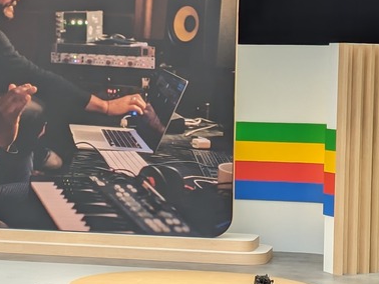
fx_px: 1107
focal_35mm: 101
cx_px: 79
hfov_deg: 19.3
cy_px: 118
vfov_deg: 14.7
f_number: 1.7
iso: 46
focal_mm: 4.53
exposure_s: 1/336
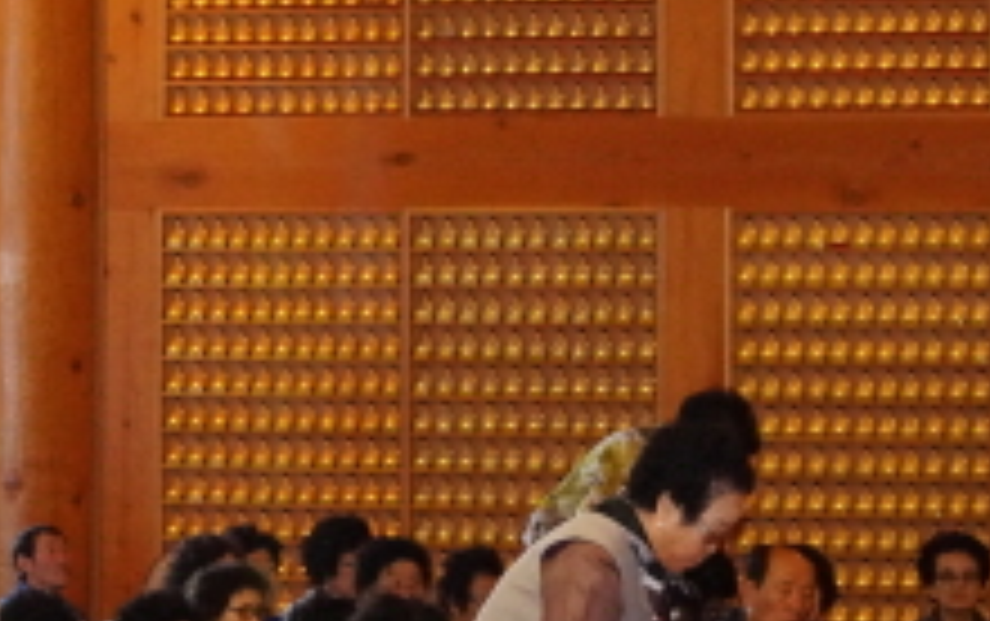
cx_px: -126
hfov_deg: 9.5
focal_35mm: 219
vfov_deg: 6.0
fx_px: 5905
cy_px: 288
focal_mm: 45
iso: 2000
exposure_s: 1/80
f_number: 5.6
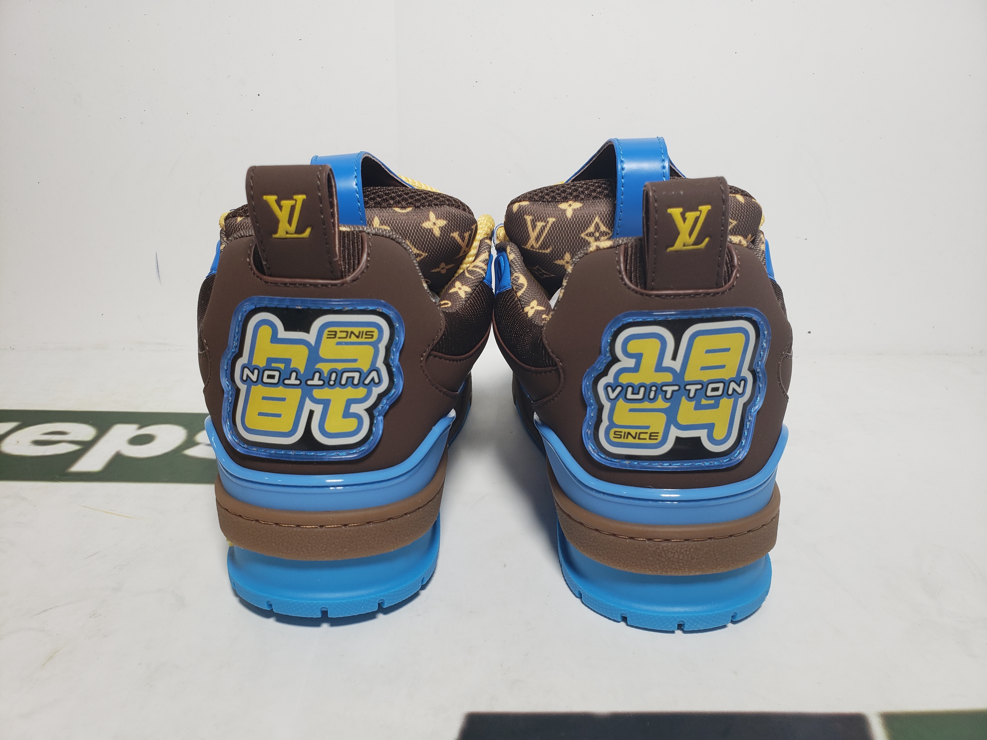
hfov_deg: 67.3
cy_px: 370
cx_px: 494
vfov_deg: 53.1
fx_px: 741
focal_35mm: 26
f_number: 2.4
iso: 50
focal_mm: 4.3
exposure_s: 1/182
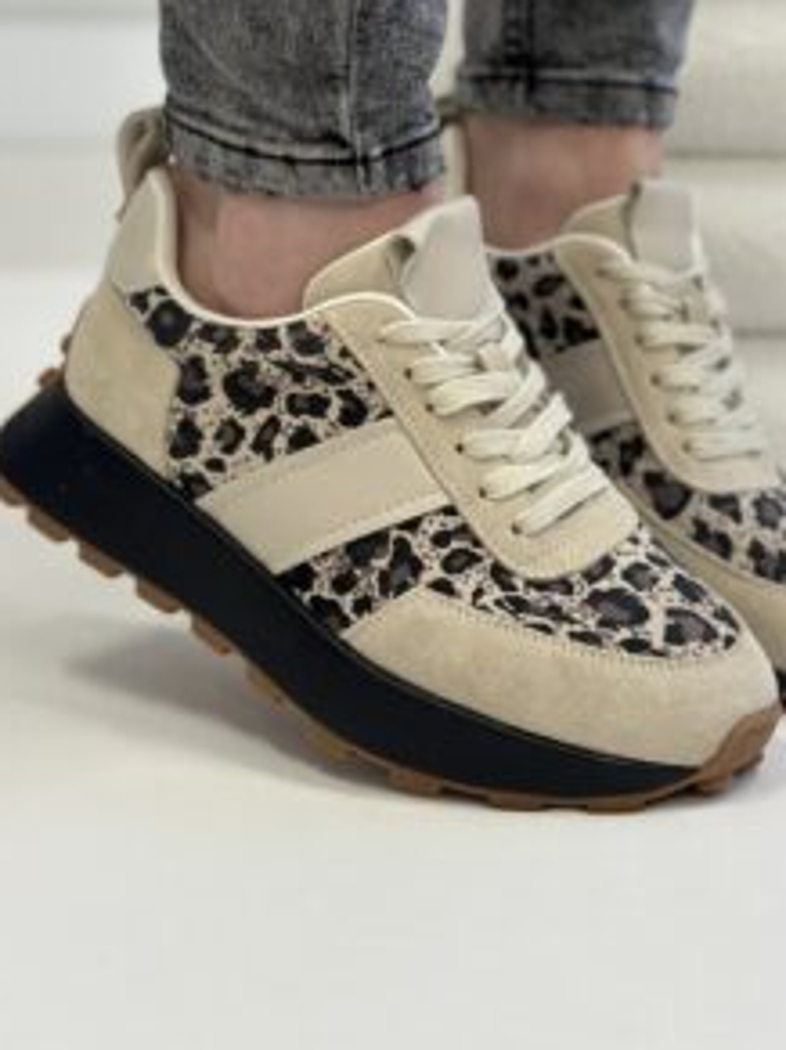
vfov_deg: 29.2
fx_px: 2000
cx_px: 465
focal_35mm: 66
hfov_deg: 22.2
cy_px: 339
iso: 125
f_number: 1.78
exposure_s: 1/100
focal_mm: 6.86
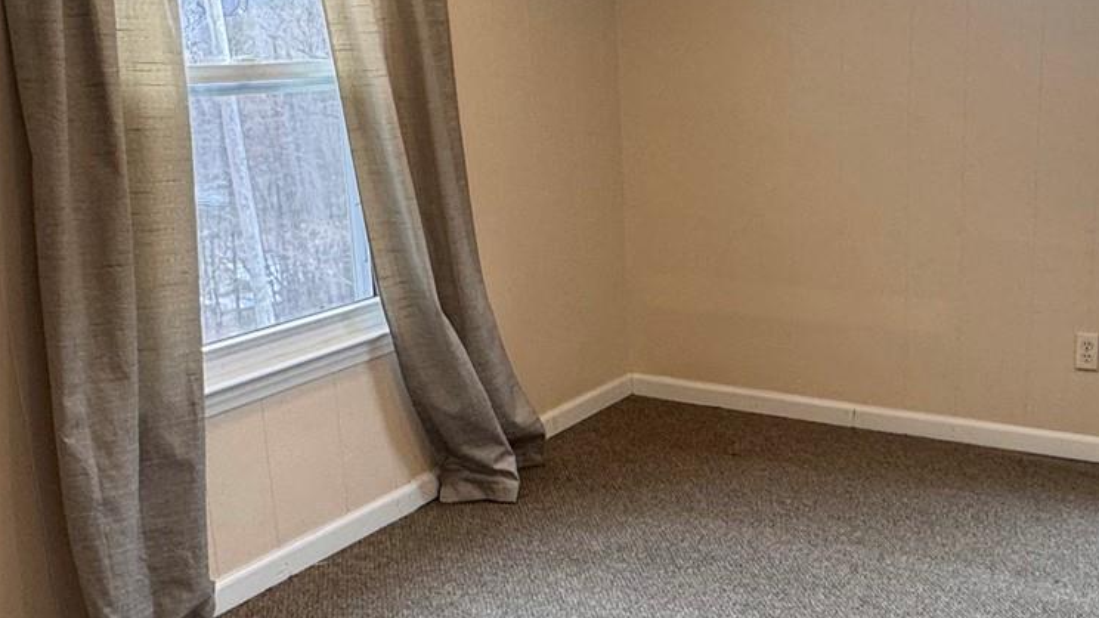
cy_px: 337
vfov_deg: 28.3
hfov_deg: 46.8
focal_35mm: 42
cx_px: 812
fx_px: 1224
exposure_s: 1/120
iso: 160
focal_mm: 2.22
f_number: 2.2
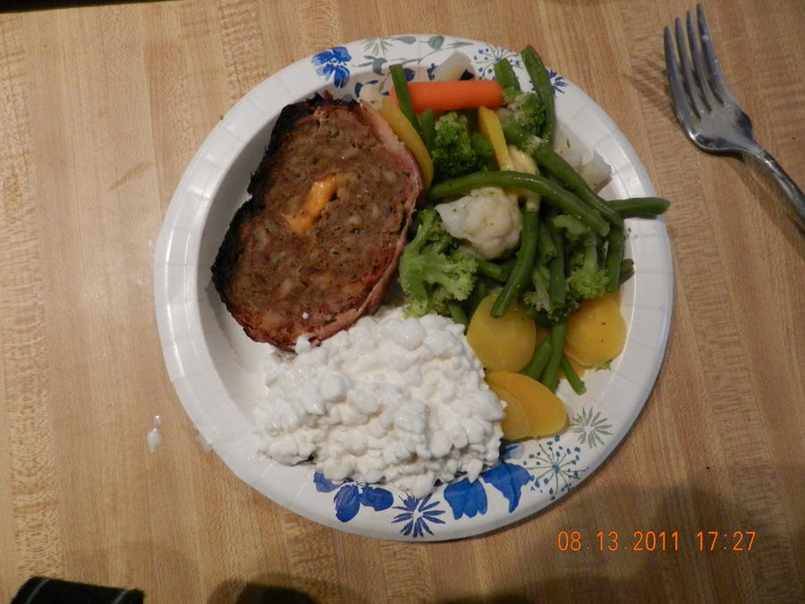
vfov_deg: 58.9
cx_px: 402
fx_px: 535
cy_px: 302
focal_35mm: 23
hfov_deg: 73.9
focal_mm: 4
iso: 800
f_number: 3.4
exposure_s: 1/50
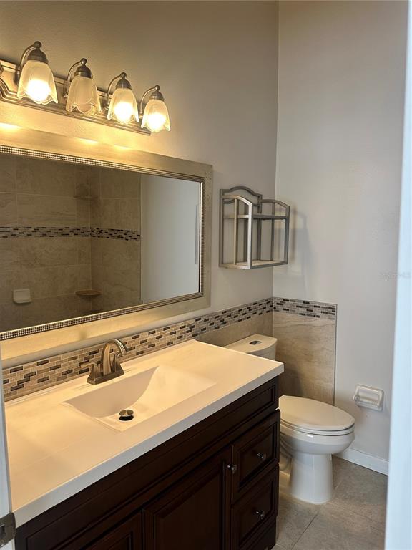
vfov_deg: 71.6
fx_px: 381
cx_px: 206
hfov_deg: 56.8
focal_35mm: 24
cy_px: 275
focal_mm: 6.86
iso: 125
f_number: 1.78
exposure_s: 1/121
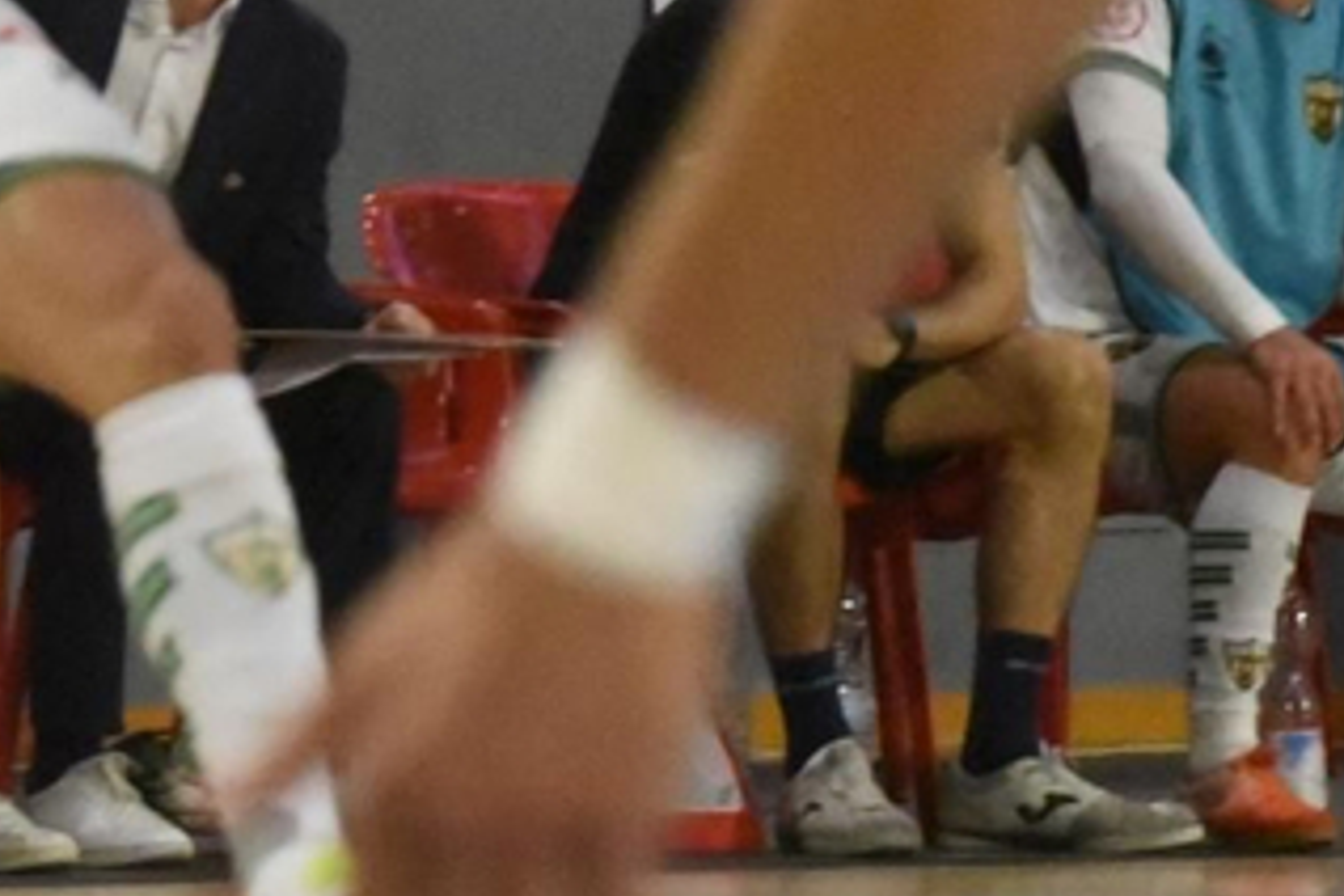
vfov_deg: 1.4
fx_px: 37554
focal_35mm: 1006
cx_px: -904
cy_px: 245
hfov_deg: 2.0
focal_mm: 200
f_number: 6.3
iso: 12800
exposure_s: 1/800
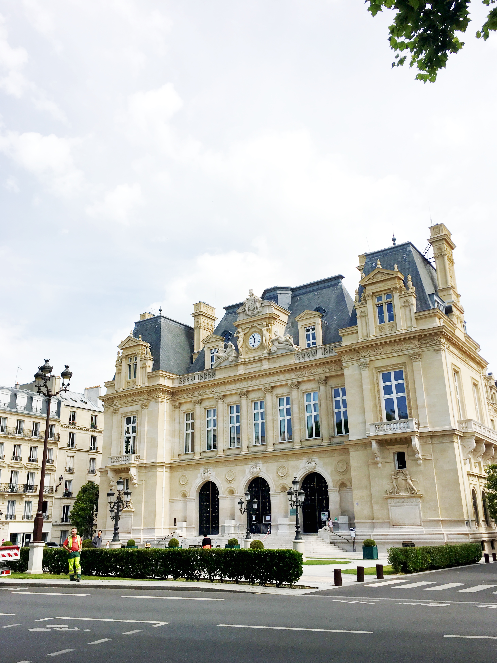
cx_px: 249
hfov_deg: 46.8
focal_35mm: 30
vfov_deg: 60.0
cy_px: 343
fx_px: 574
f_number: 2.2
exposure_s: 1/1748
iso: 25
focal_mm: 4.15
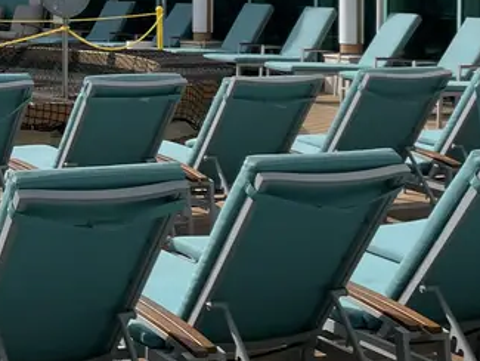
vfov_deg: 15.1
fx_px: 1332
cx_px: -56
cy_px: -12
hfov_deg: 19.5
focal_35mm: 96
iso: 32
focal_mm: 4.2
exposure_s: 1/11905
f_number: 1.6
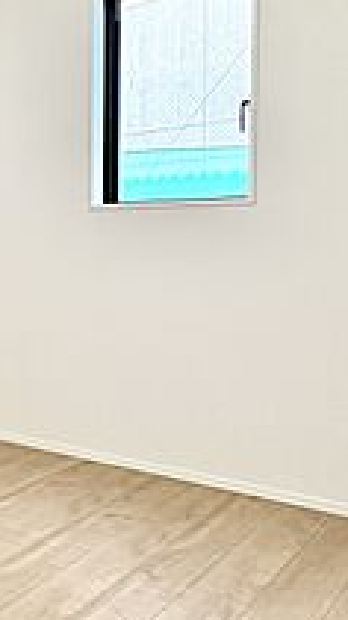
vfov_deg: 45.4
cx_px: -150
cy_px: 285
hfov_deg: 22.5
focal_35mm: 45
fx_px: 739
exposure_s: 1/50
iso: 125
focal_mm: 2.22
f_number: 2.2
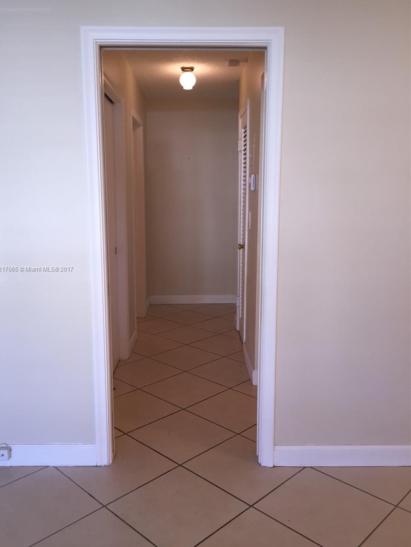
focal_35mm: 30
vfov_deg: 60.0
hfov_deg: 46.8
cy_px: 269
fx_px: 475
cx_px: 199
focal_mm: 4.15
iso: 32
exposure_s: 1/40
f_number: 2.2
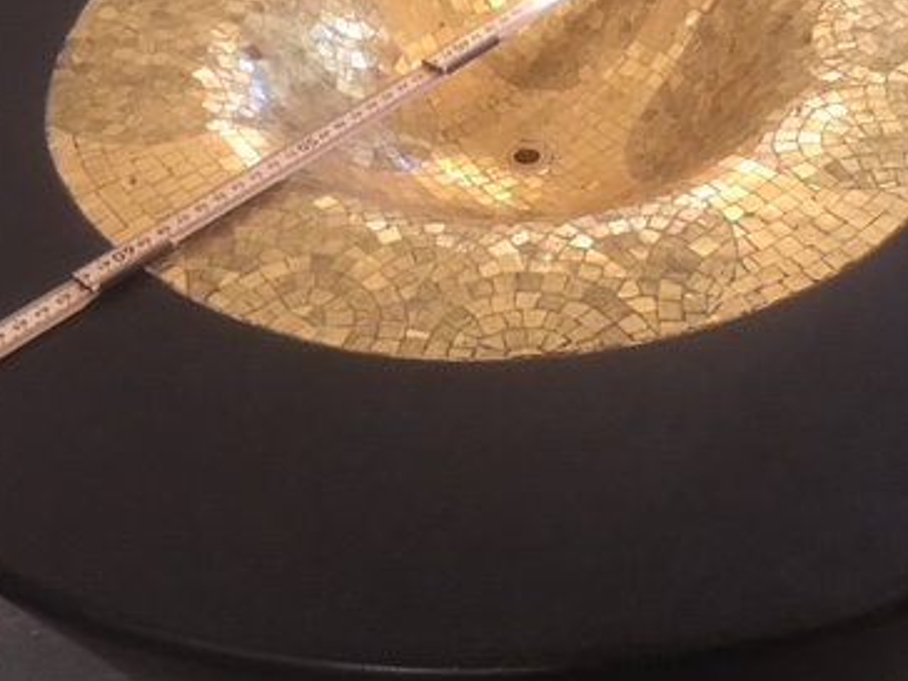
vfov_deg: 28.5
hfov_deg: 37.4
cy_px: 272
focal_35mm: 51
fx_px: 1338
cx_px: 541
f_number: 2.2
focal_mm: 4.15
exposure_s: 1/17
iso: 320
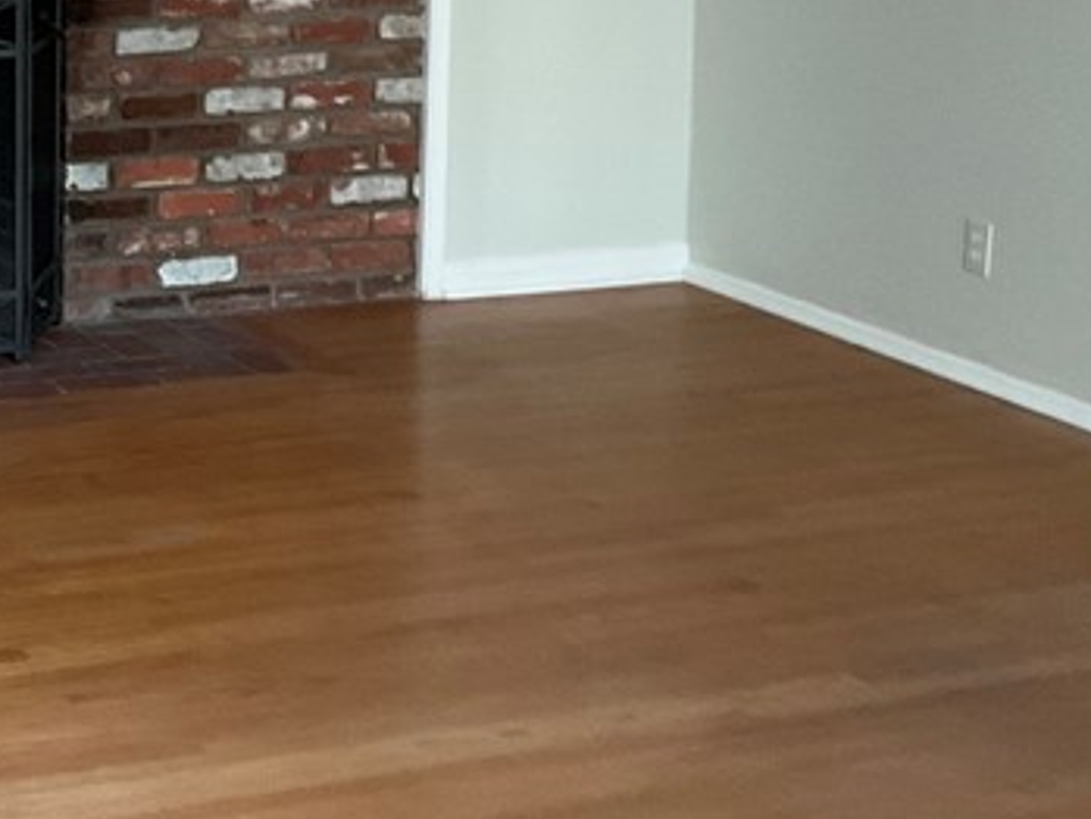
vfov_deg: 17.1
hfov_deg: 22.4
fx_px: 2680
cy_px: 94
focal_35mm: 85
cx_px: 81
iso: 250
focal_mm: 3
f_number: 1.8
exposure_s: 1/40
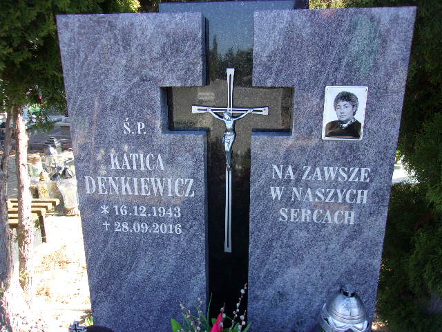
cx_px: 221
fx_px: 345
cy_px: 166
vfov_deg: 51.4
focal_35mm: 27
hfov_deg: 65.3
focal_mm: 4.9
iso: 80
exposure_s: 1/150
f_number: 3
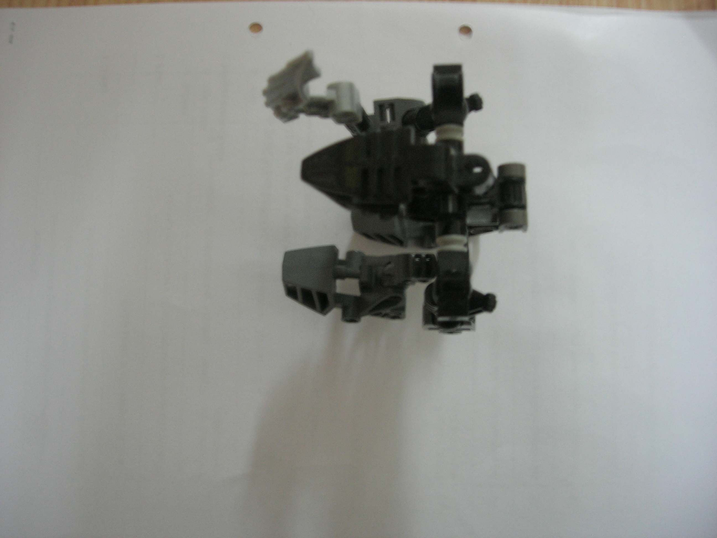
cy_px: 269
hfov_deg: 49.0
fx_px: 787
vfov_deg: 37.7
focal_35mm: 38
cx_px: 358
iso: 114
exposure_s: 1/3.7
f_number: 2.8
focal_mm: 7.8
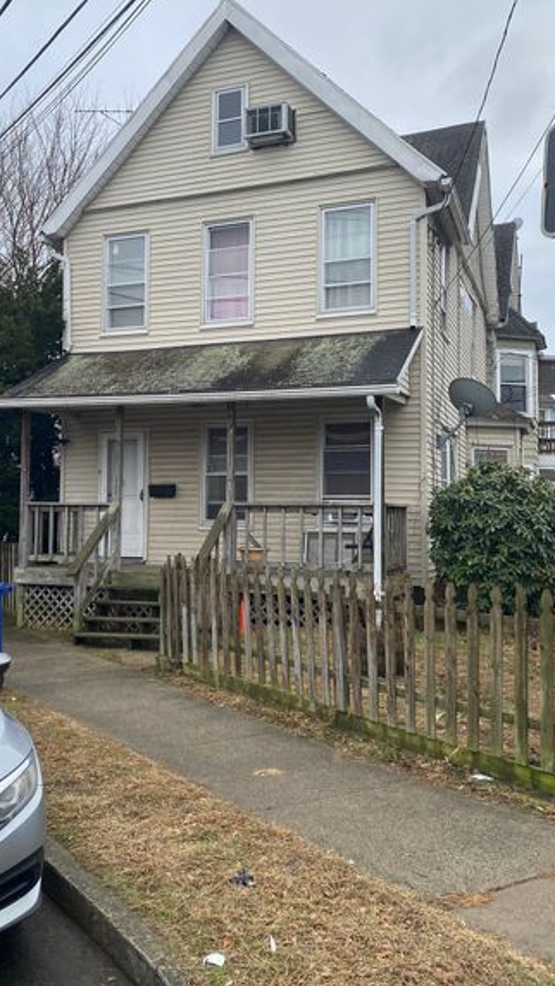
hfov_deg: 35.5
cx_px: 212
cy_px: 473
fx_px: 863
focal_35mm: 33
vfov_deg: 59.5
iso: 32
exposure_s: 1/544
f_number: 1.8
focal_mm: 4.25
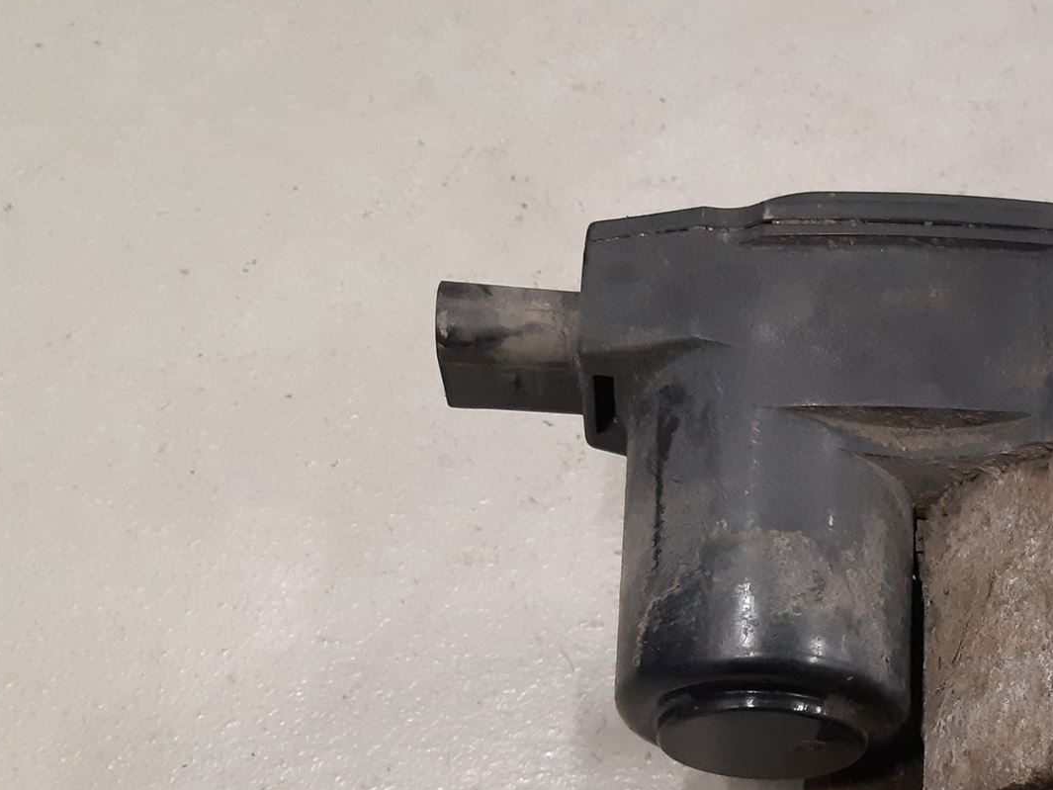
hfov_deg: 35.3
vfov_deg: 28.0
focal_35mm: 50
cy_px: 720
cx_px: 1000
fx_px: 1521
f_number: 1.7
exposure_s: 1/60
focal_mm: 3.93
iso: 320
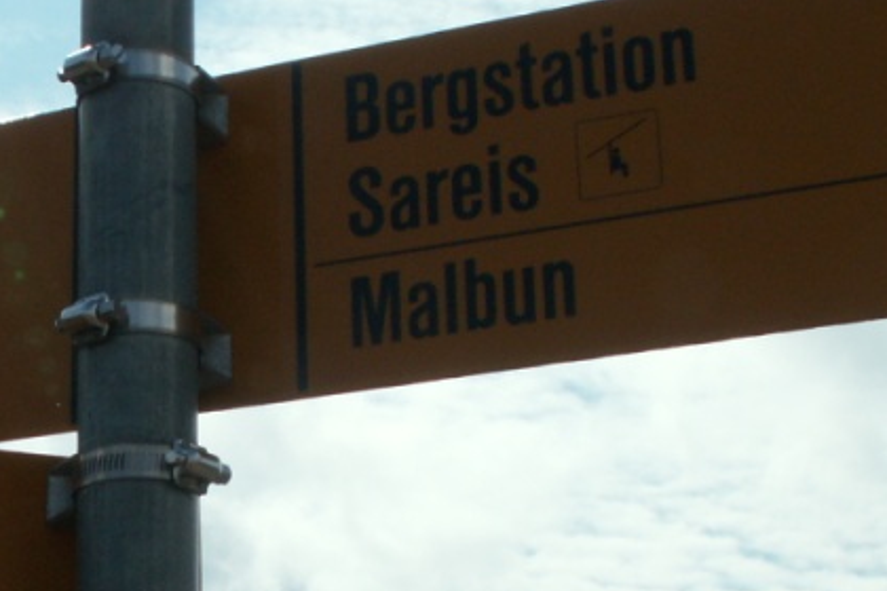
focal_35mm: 99
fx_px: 2439
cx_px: 97
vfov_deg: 13.8
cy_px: 437
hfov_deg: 20.2
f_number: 8
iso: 50
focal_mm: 6.39
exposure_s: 1/320
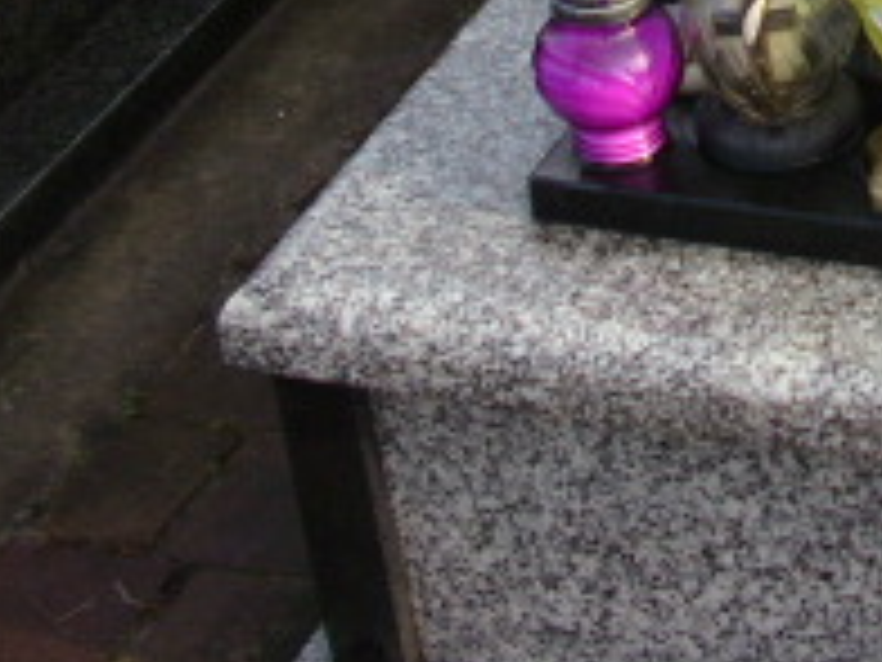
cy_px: -414
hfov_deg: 15.4
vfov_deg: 11.6
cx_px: 1202
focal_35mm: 121
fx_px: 3083
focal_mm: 6.2
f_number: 2.8
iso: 50
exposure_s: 1/337
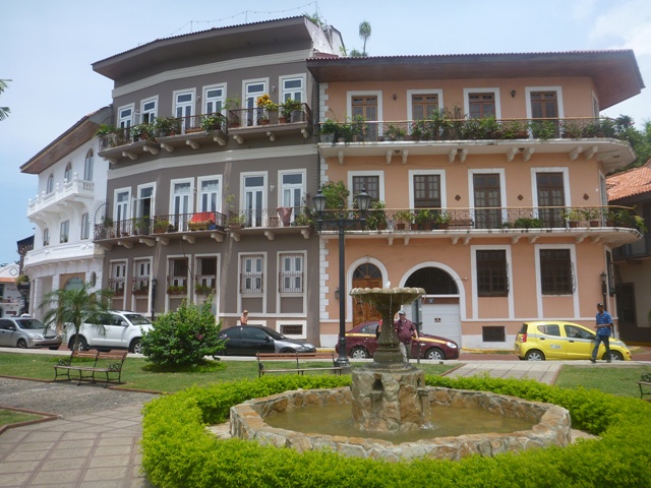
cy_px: 244
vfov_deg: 49.7
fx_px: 527
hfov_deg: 63.4
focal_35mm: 28
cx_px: 326
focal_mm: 4.9
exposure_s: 1/800
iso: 100
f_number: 3.3
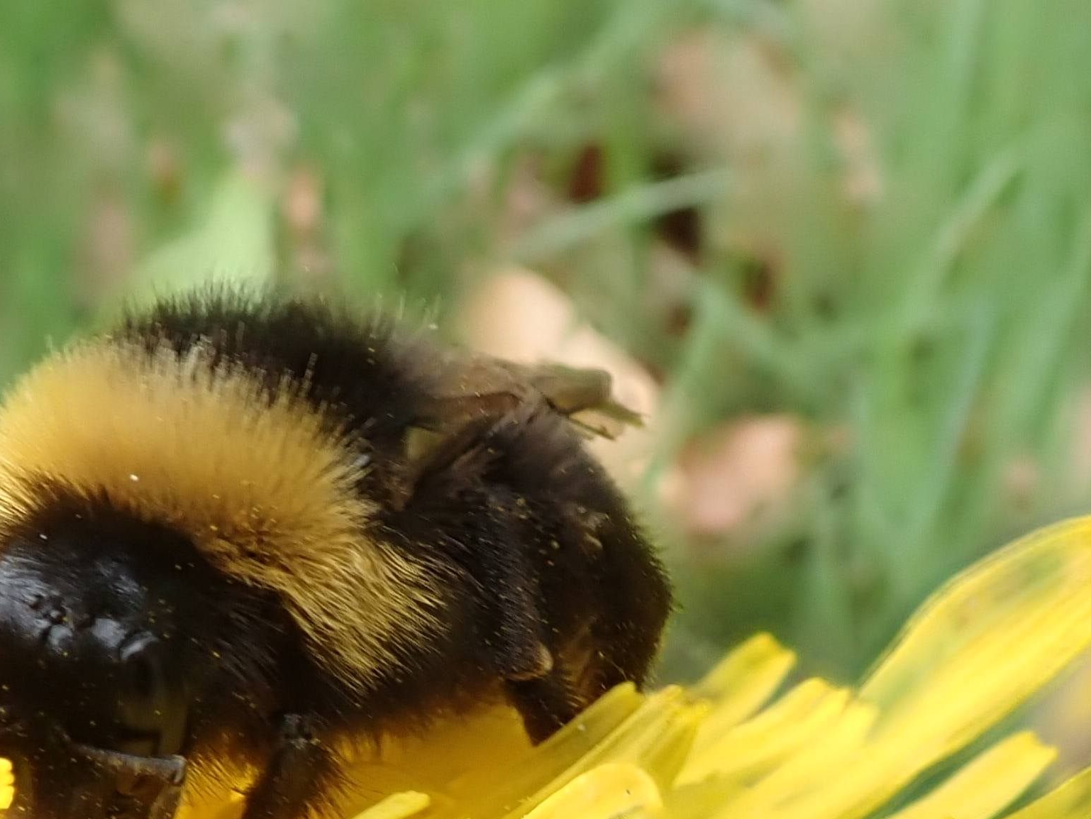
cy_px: 690
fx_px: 2459
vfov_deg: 18.7
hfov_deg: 25.0
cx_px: 487
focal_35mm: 78
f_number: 3.2
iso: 100
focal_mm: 5.5
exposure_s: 1/160
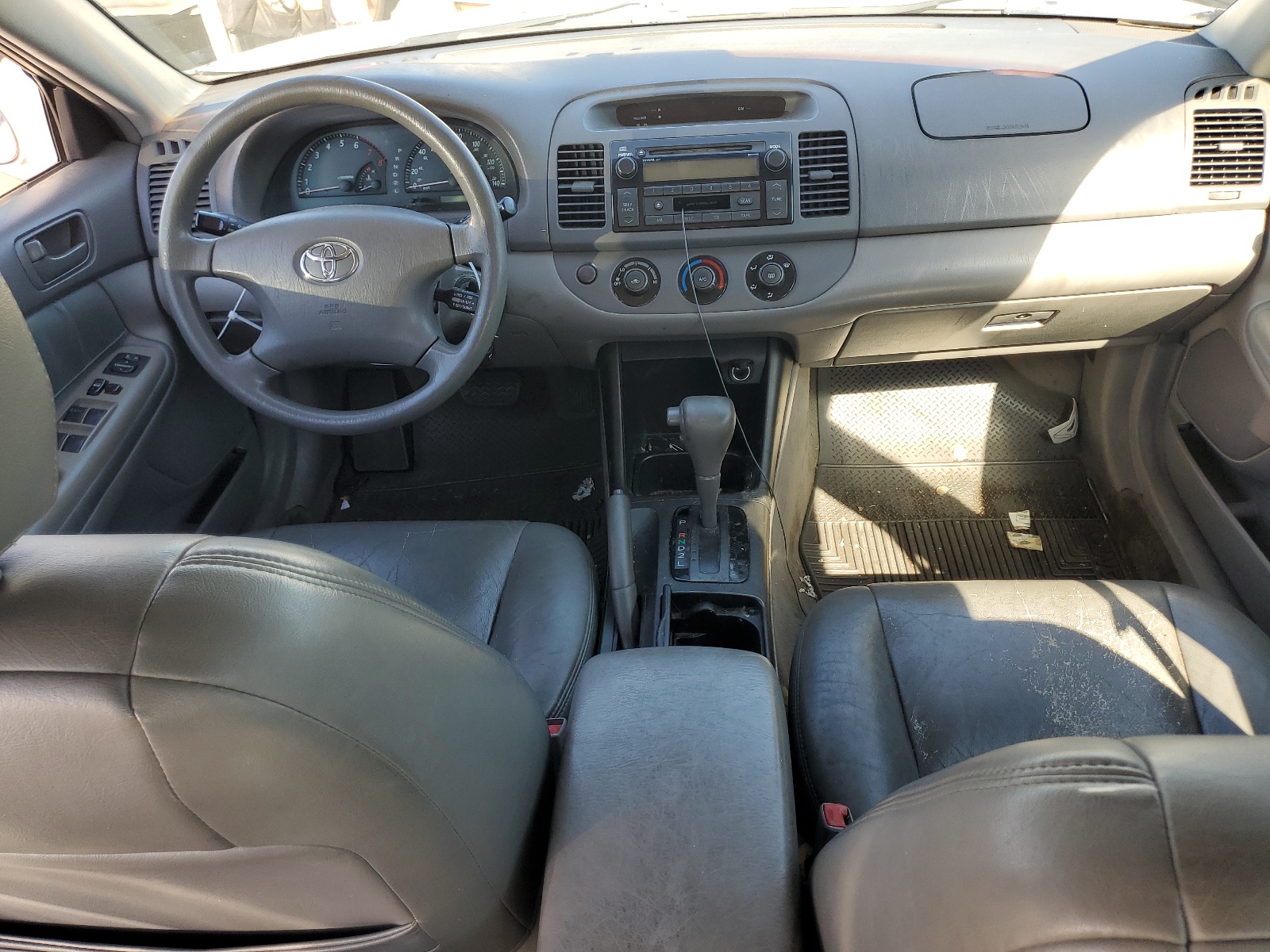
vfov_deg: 53.1
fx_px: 954
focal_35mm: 26
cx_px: 635
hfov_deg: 67.3
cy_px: 476
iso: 50
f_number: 1.5
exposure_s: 1/238
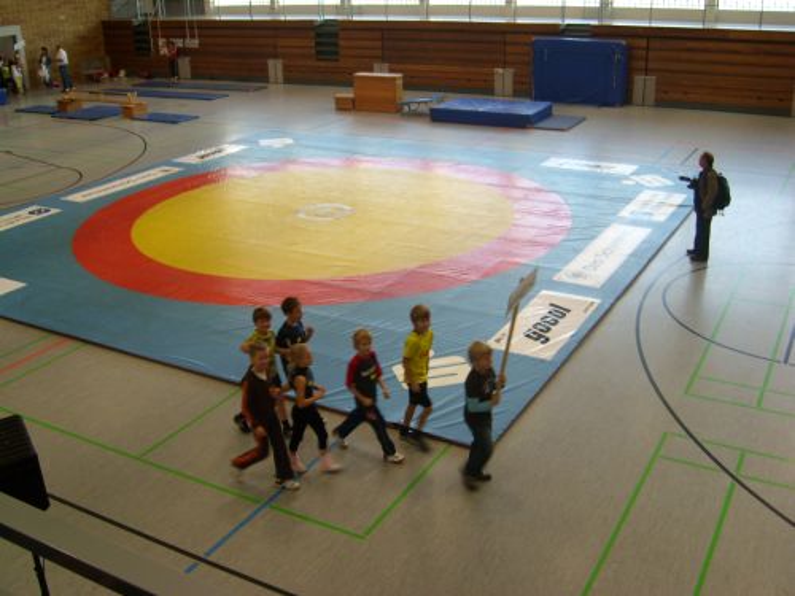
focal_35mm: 35
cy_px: 298
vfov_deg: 40.7
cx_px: 398
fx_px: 804
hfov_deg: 52.6
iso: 50
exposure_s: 1/35
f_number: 2.8
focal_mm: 5.8
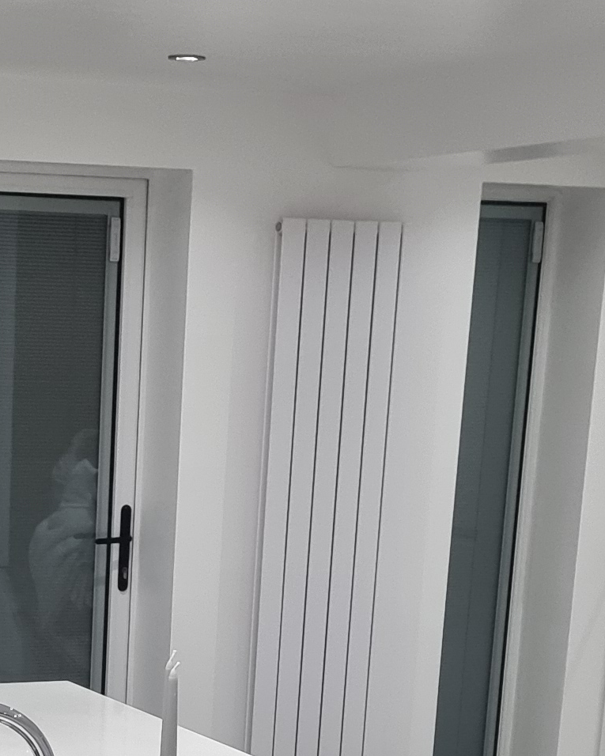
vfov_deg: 18.7
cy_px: 862
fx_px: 2193
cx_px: -21
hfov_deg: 15.4
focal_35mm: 98
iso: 200
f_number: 1.8
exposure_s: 1/100
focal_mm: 6.7
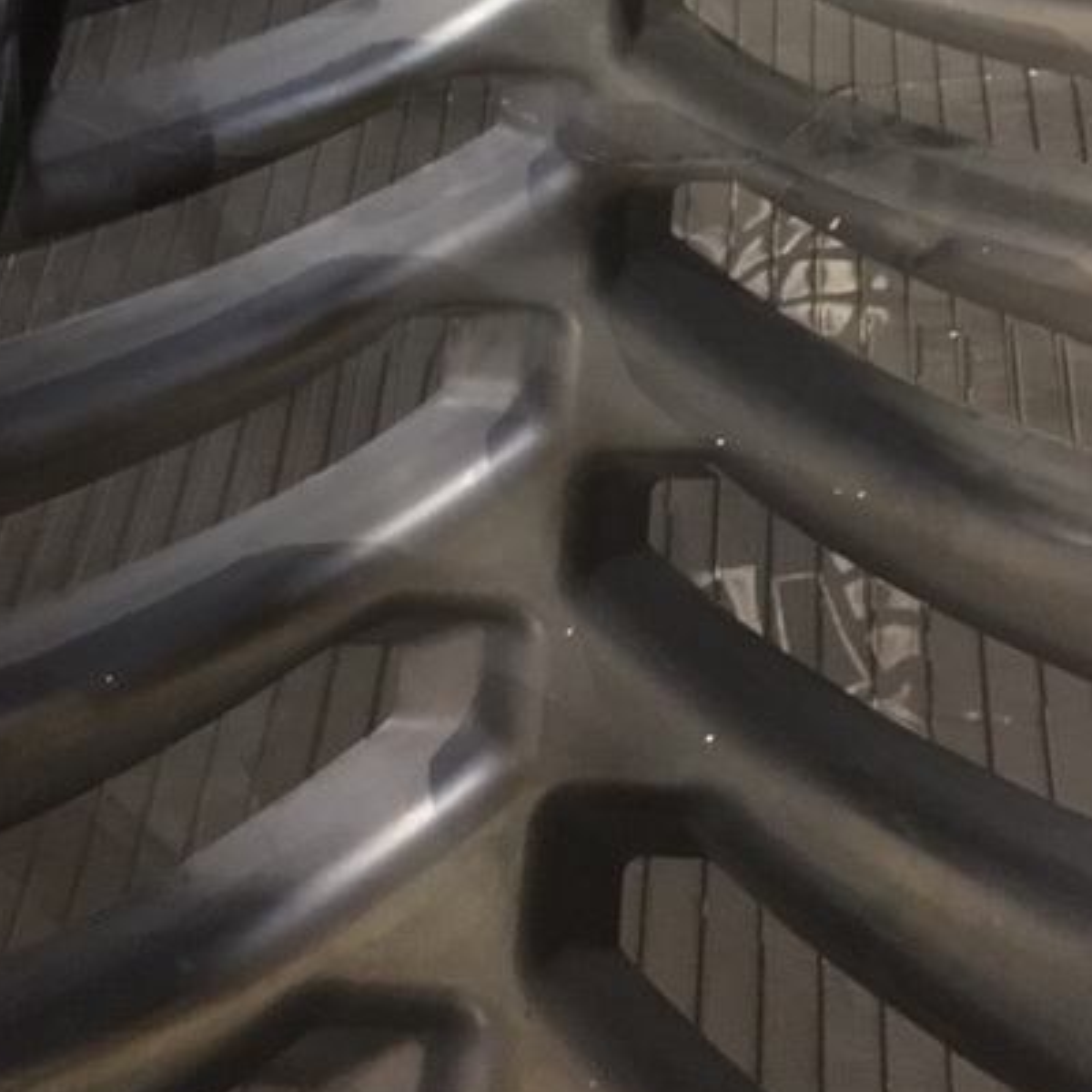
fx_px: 1463
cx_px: 612
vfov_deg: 40.0
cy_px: 298
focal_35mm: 41
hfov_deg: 40.9
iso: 1000
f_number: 2.2
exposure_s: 1/17
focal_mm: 4.15
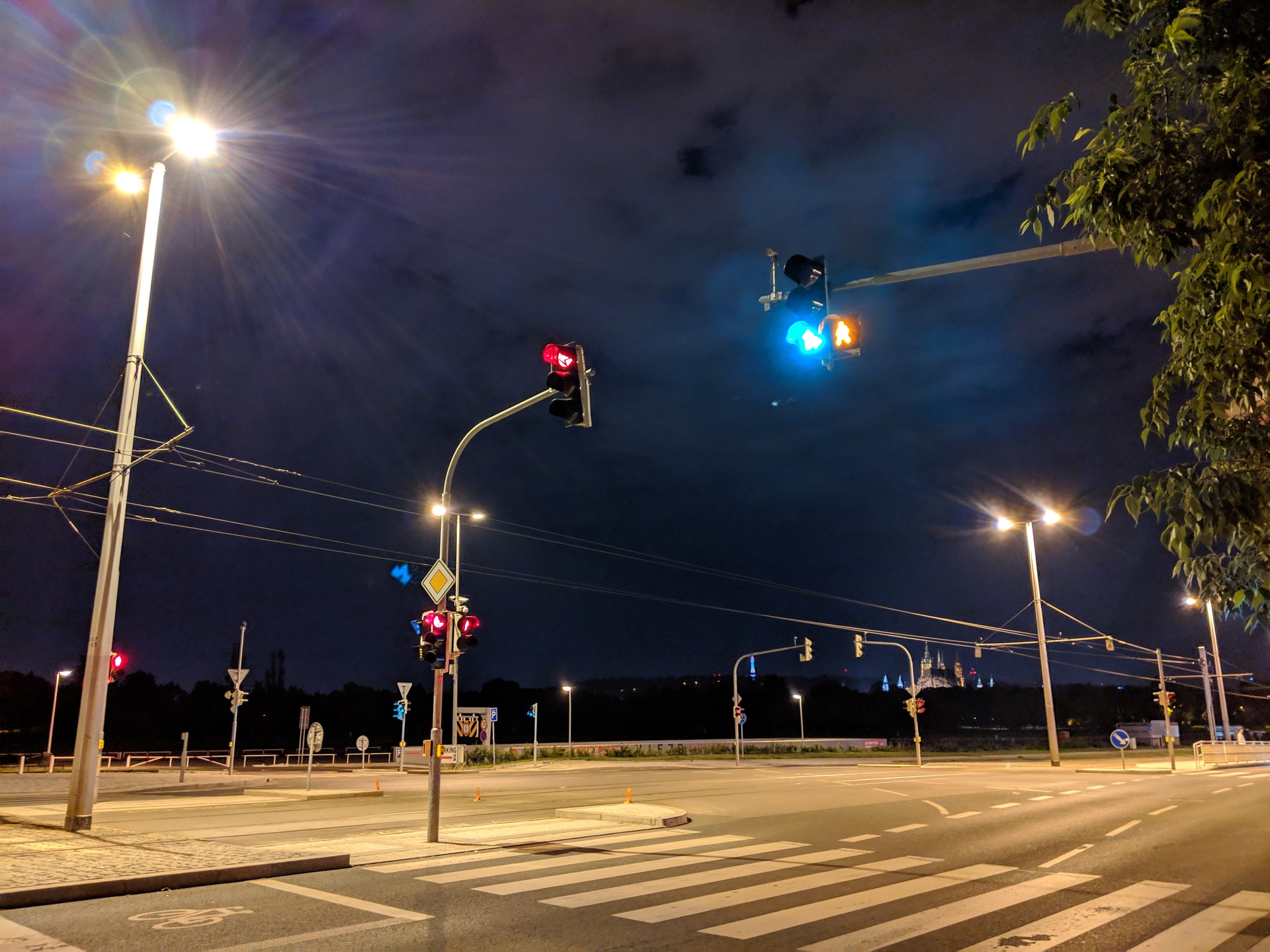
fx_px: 991
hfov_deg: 65.3
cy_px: 476
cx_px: 635
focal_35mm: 27
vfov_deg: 51.4
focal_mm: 4.44
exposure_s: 1/10
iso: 399
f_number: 1.8
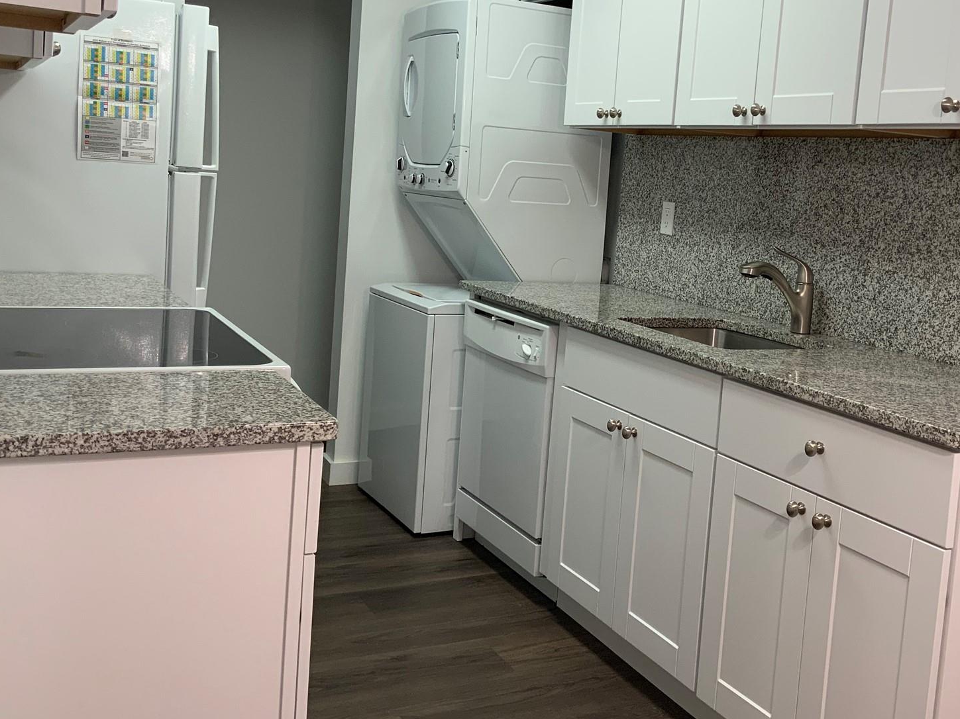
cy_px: 285
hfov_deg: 45.5
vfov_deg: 35.0
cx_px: 590
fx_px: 1137
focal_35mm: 41
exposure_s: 1/60
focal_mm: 3
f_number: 1.8
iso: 50
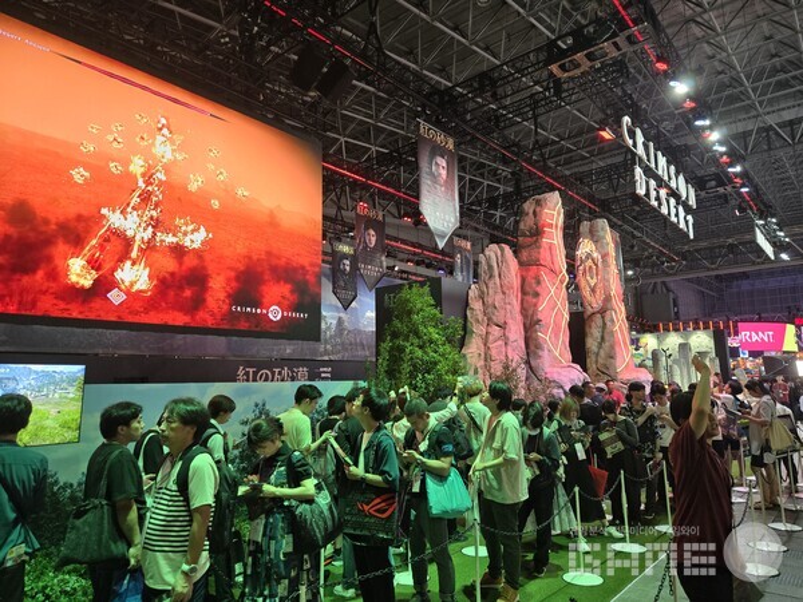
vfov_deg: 58.9
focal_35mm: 23
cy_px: 301
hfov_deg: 73.9
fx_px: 534
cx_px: 402
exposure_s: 1/100
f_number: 1.8
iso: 160
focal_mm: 5.4
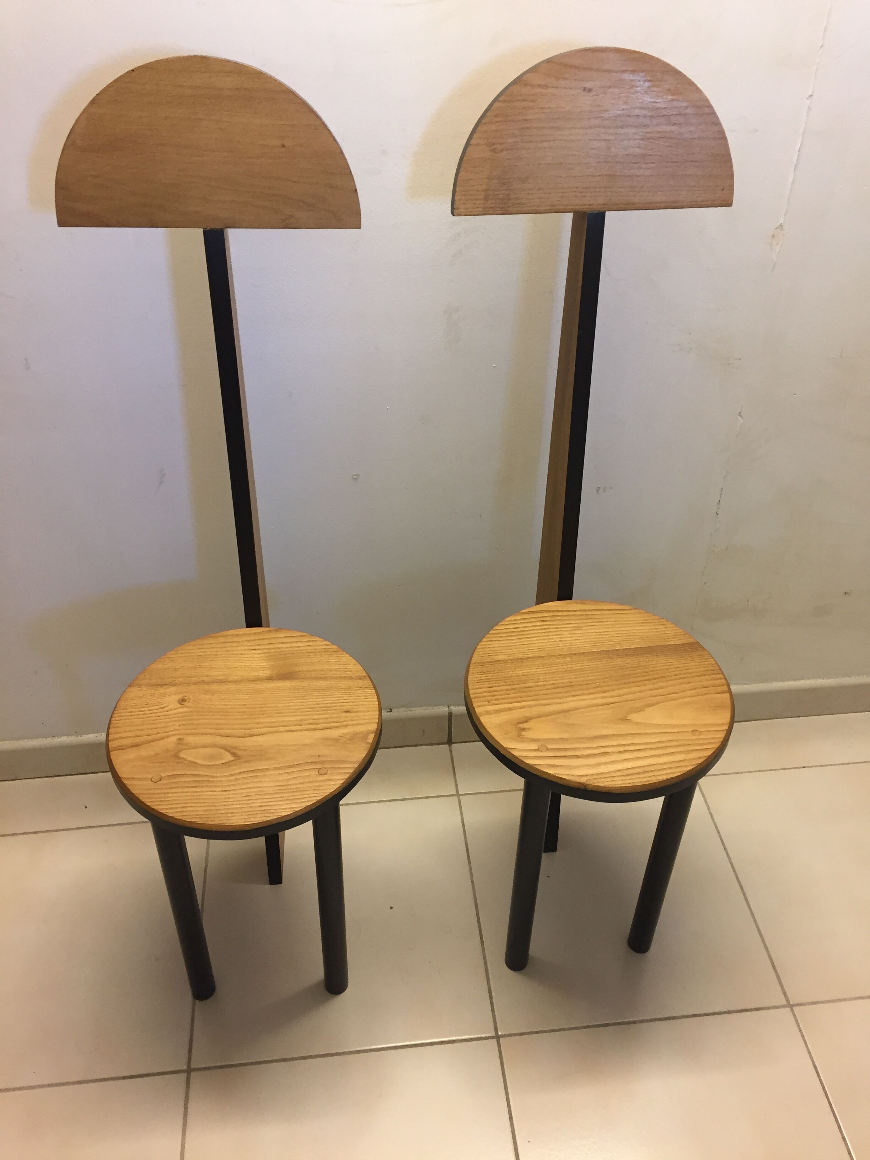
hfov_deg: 48.2
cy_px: 580
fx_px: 972
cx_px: 435
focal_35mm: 29
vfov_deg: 61.7
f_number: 2.2
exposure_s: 1/33
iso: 125
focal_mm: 4.15
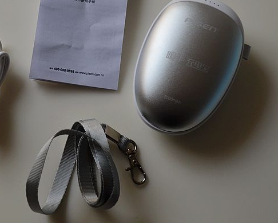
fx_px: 609
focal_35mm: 74
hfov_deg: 25.5
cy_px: 81
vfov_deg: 20.7
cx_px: 86
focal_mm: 32
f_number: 5.6
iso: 320
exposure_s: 1/125
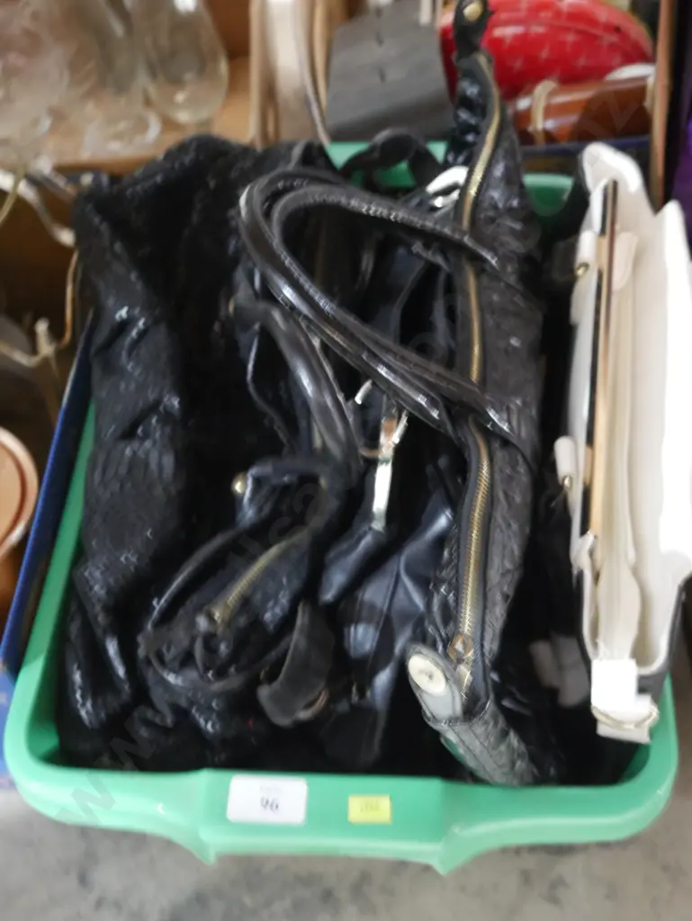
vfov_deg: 46.8
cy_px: 460
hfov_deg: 36.0
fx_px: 1065
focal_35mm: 40
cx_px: 346
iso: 3200
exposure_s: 1/10
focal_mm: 20
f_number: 4.5
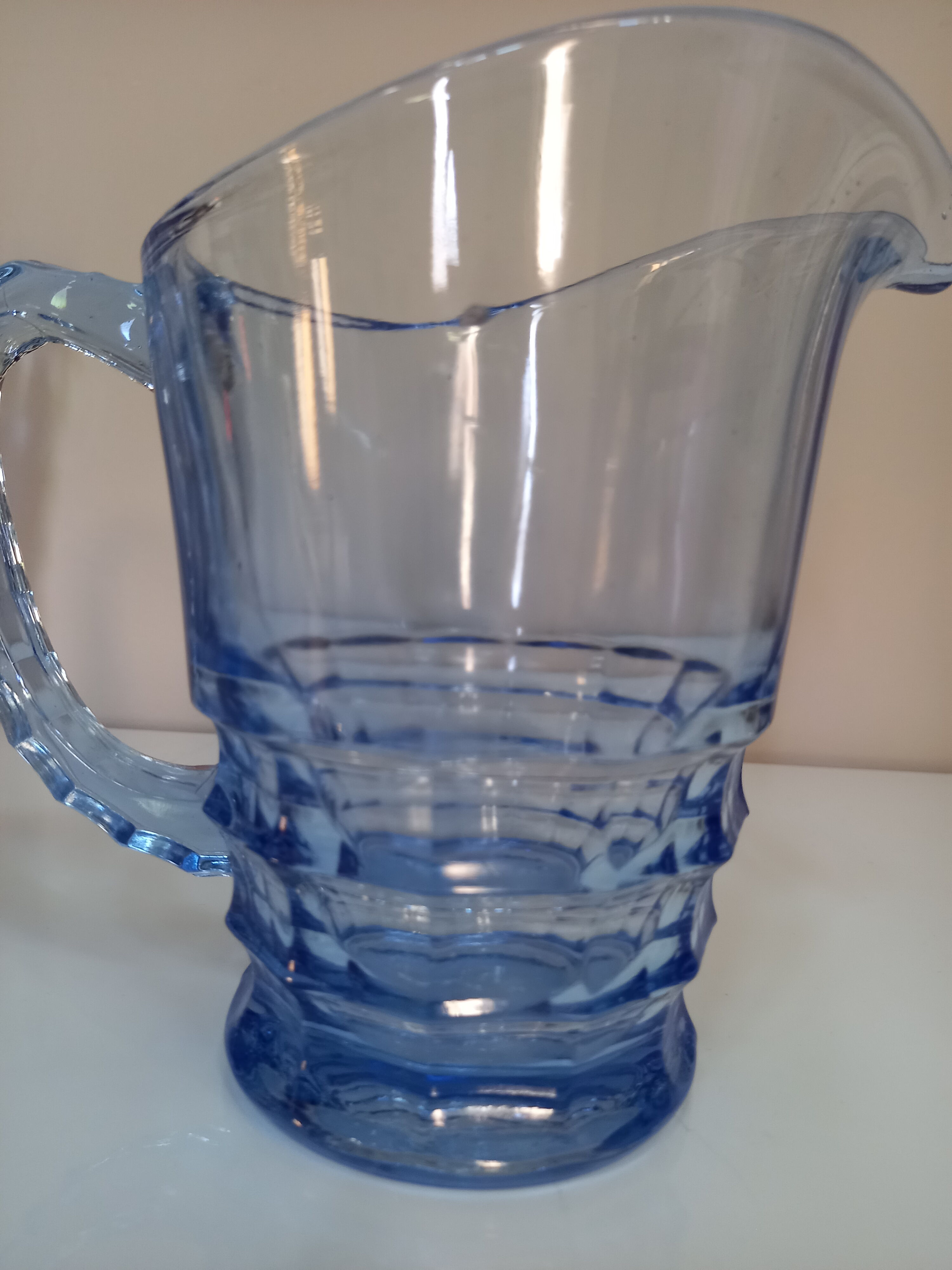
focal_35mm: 25
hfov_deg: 54.9
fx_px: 917
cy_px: 635
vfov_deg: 69.4
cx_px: 476
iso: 320
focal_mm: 4.6
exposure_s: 1/33.3
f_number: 2
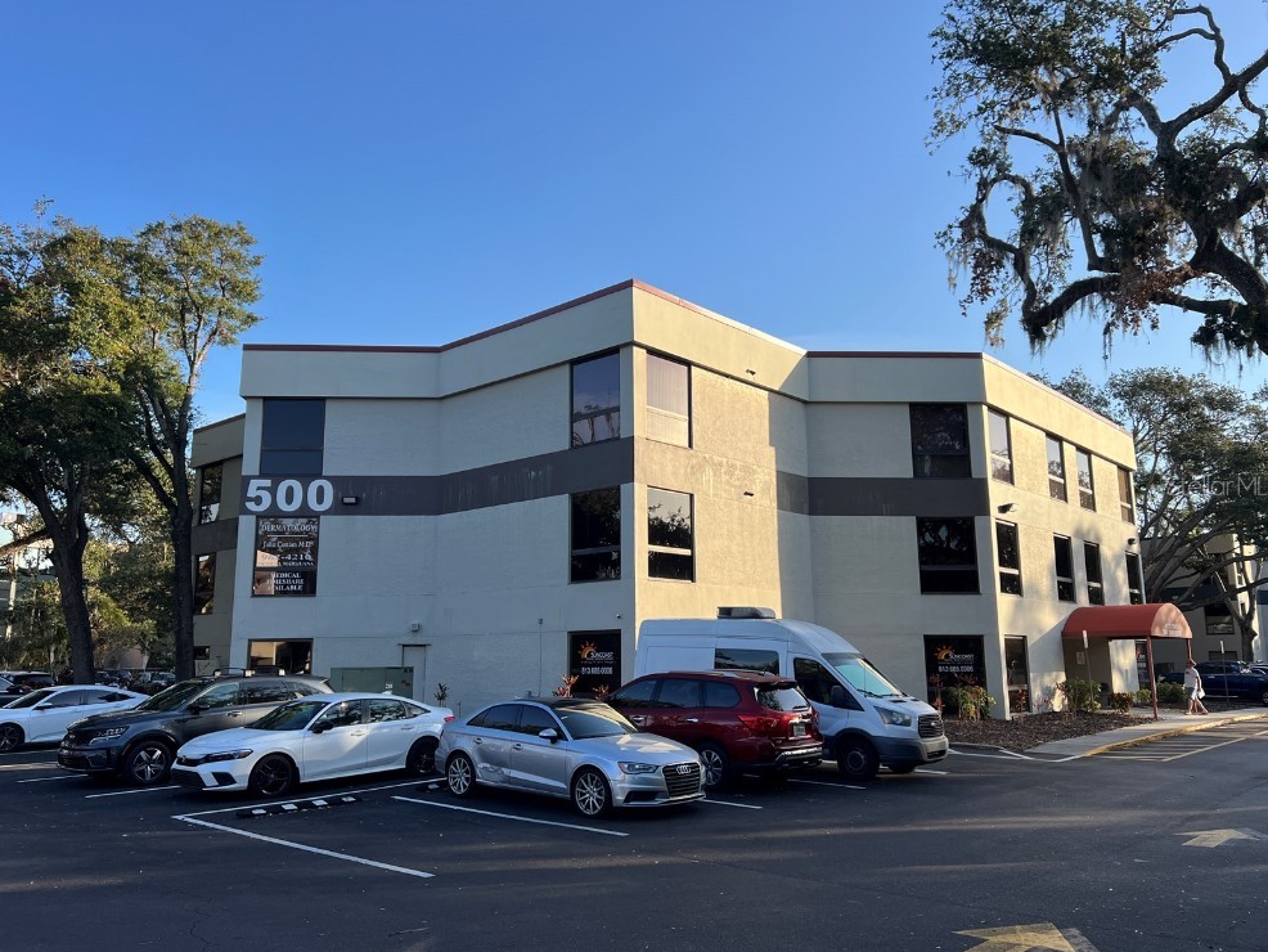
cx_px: 629
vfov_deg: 51.4
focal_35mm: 27
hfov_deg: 65.3
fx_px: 989
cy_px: 485
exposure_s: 1/2045
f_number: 1.5
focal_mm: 5.7
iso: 50
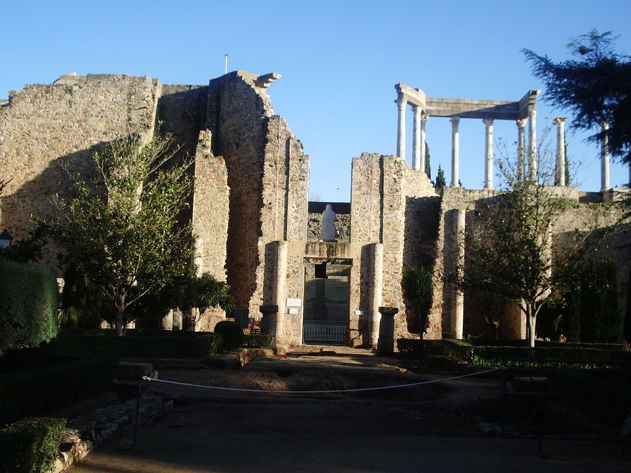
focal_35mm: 41
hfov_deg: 45.8
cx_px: 316
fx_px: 747
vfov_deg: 35.1
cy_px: 236
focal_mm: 6.8
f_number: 4.6
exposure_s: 1/160
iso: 50
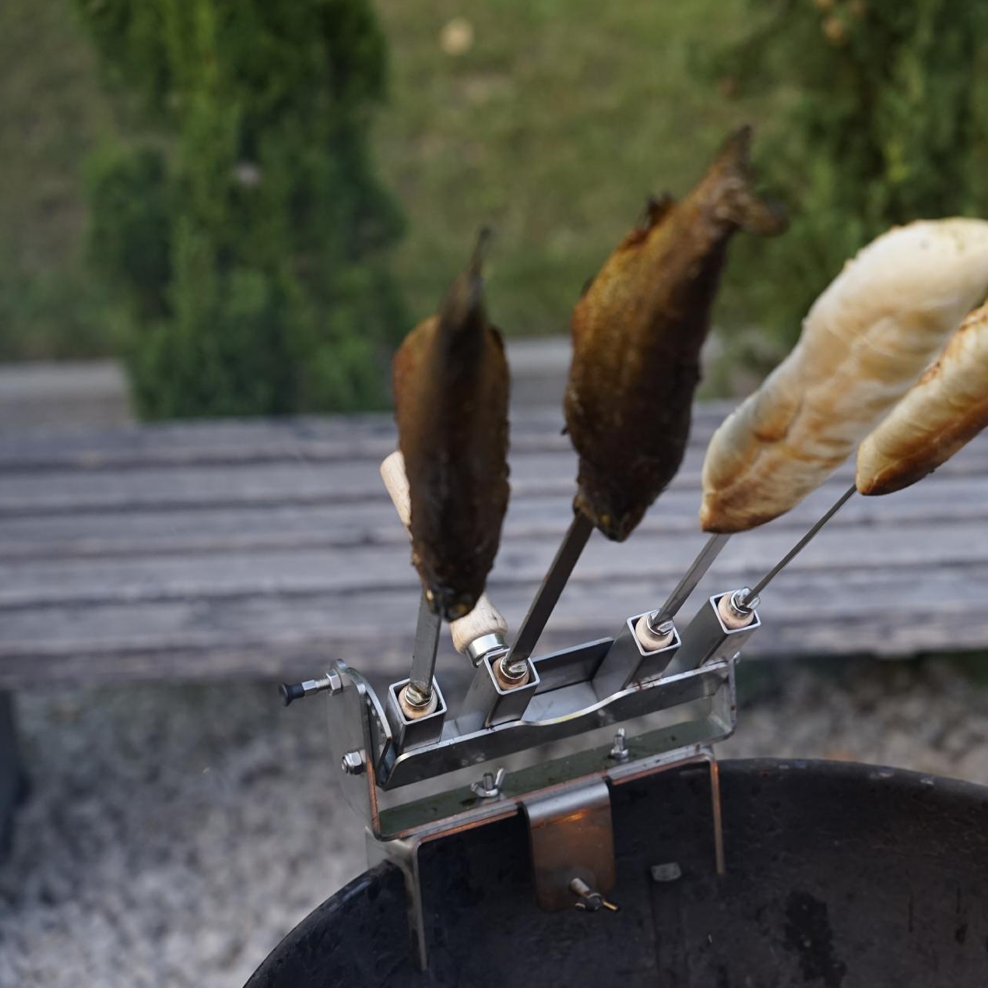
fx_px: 2906
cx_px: 731
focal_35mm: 90
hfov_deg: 19.2
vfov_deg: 19.3
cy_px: 495
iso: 640
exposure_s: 1/125
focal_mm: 70
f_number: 3.2
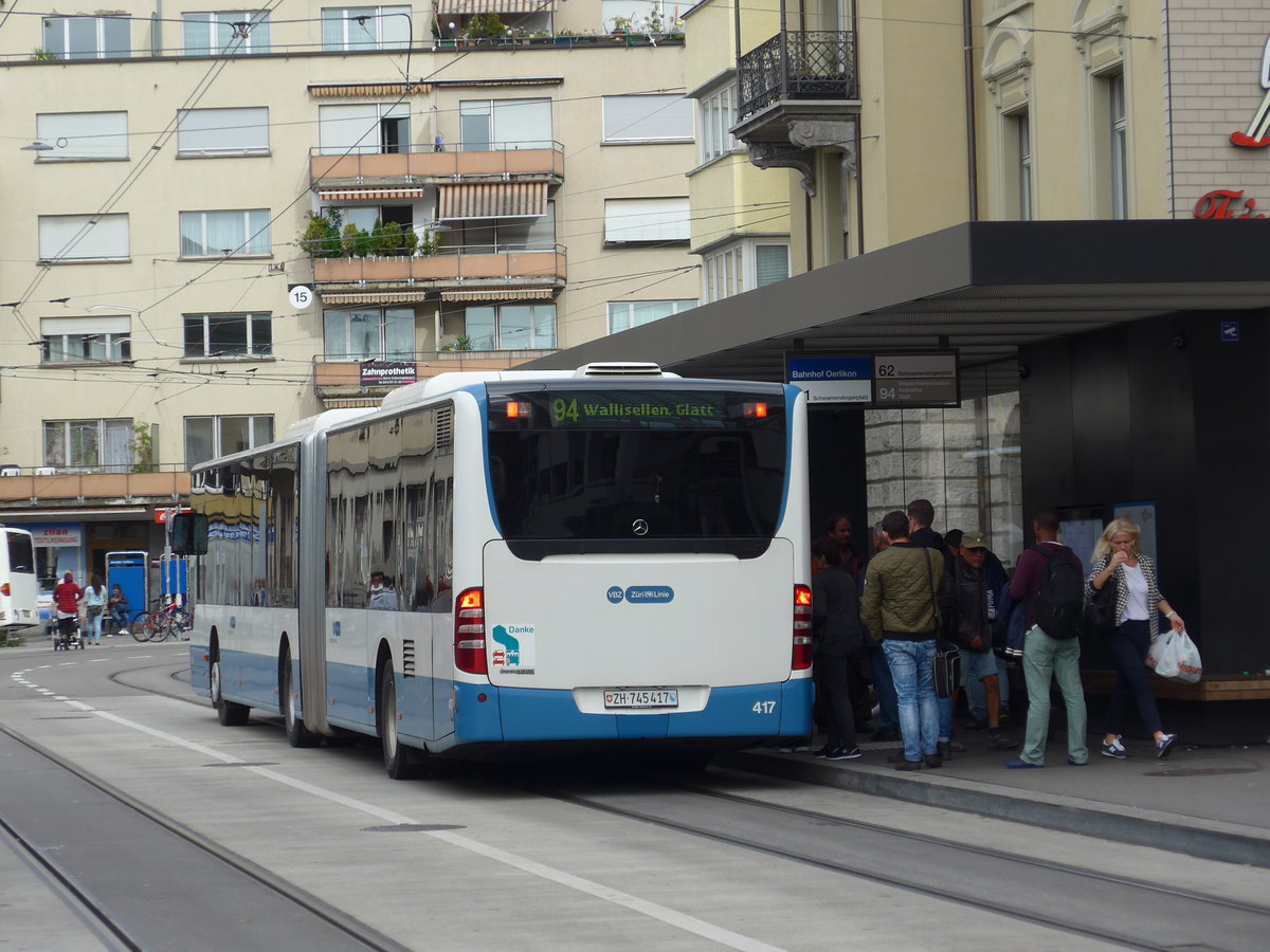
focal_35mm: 110
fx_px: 4036
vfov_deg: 13.5
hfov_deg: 17.9
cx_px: 635
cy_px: 476
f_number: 4.9
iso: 80
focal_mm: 21.6
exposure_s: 1/250
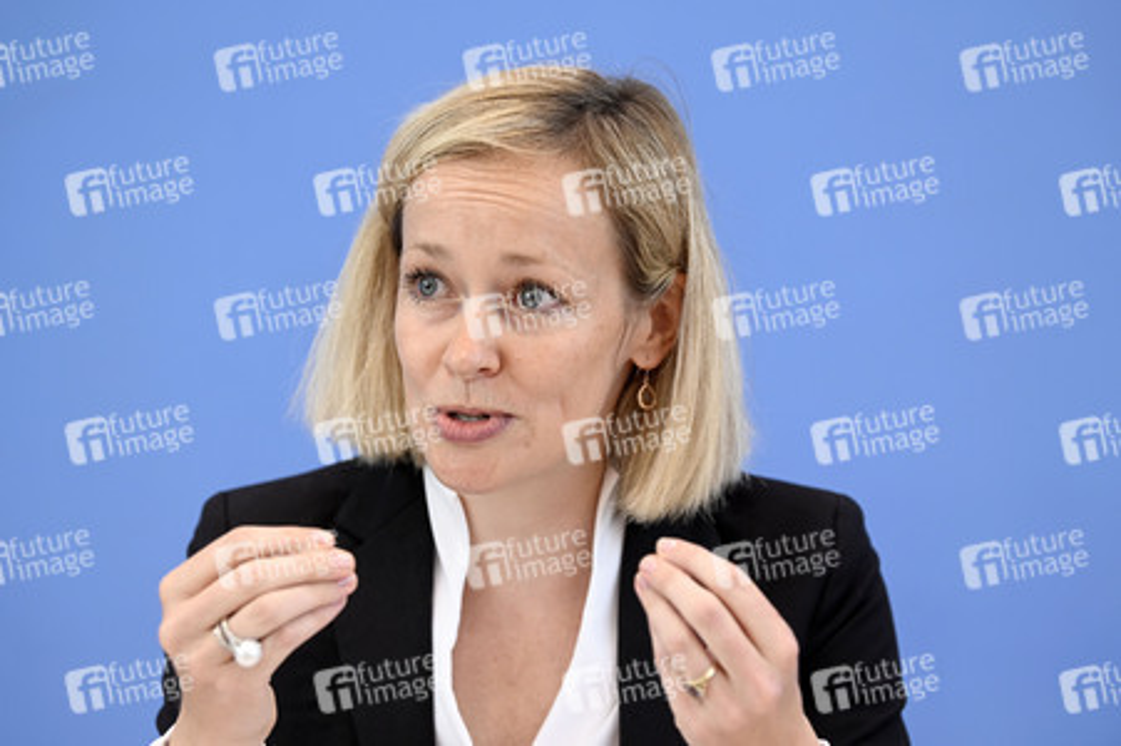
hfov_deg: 14.7
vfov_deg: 9.8
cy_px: 373
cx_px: 560
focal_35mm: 140
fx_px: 4356
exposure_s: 1/400
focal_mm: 140
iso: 1000
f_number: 4
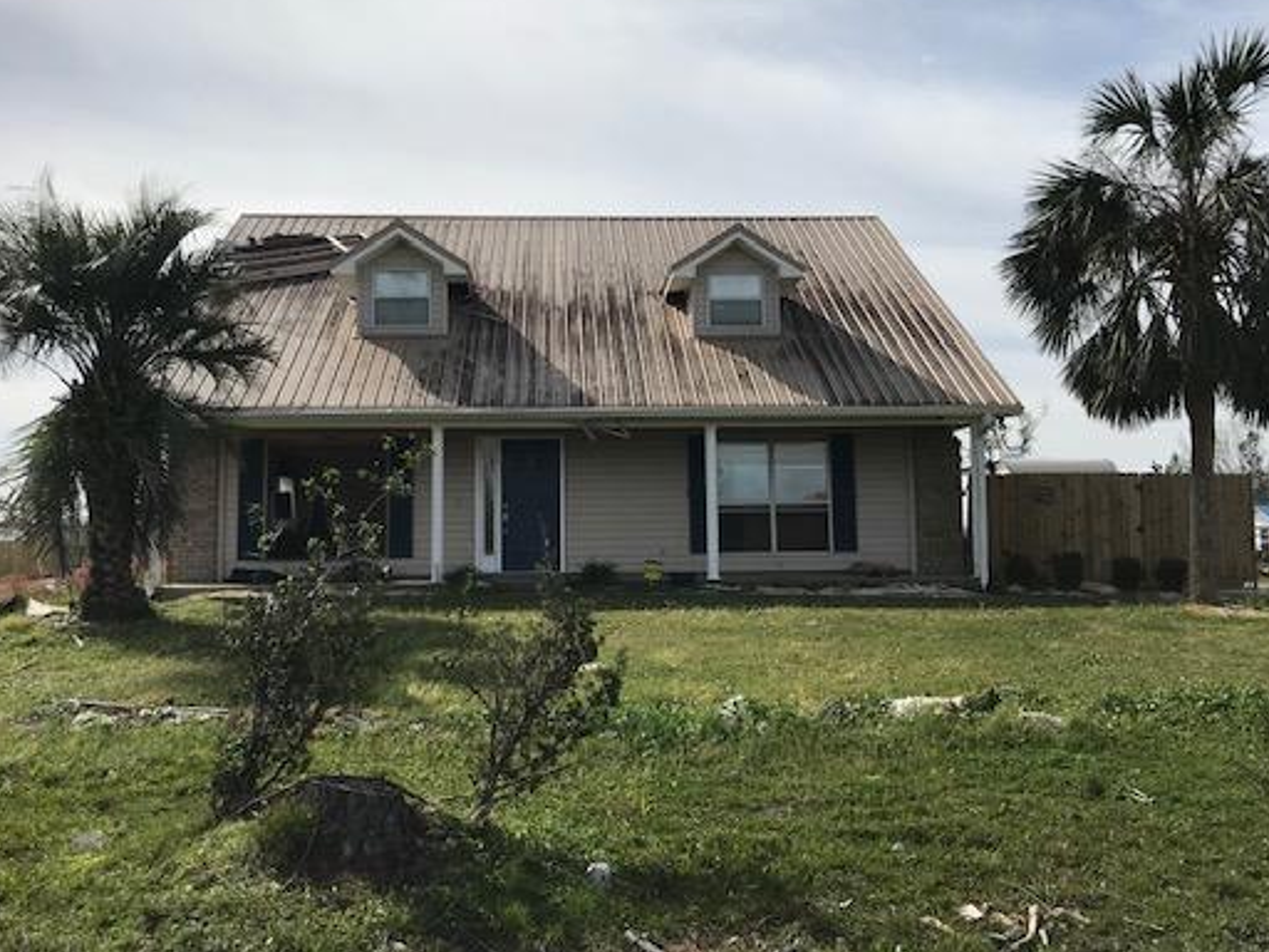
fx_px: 1283
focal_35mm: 35
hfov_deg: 52.6
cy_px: 439
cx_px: 625
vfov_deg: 40.7
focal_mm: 3.99
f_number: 1.8
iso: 20
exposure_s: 1/4367
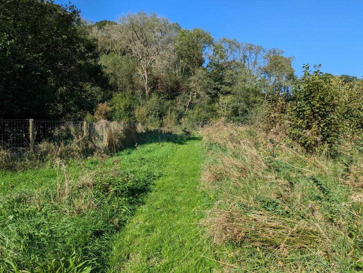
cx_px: 182
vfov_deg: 56.9
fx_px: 252
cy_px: 136
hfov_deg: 71.5
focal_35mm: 24
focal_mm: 6.81
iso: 49
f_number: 1.85
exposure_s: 1/1550
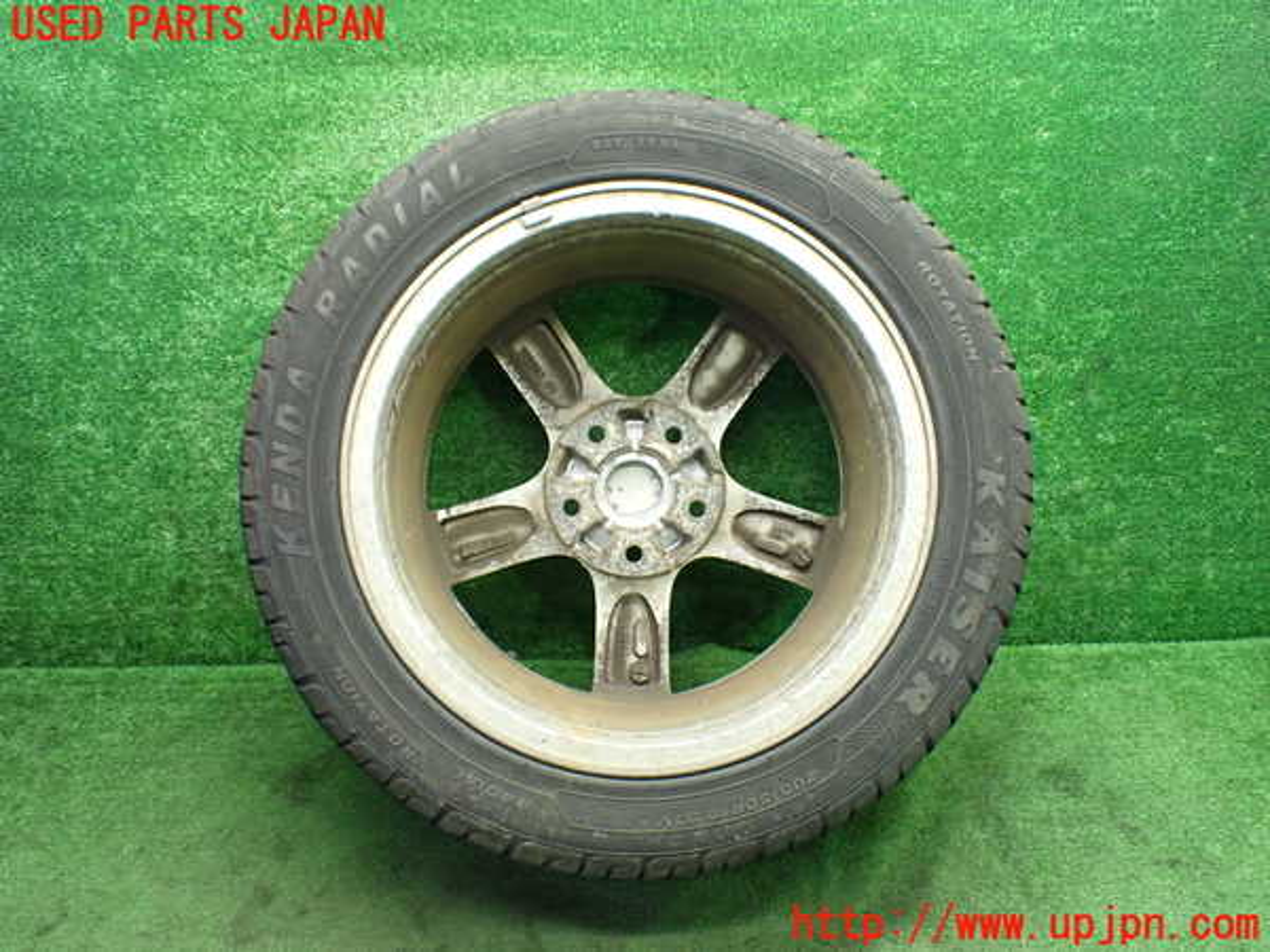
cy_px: 476
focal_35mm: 30
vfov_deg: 46.8
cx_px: 635
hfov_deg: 60.0
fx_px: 1101
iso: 800
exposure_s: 1/80
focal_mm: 5.4
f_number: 2.3
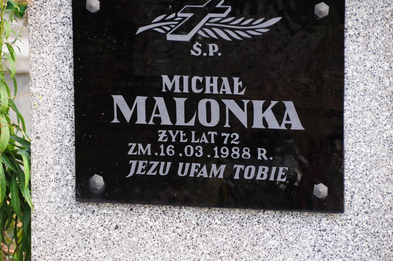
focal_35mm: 225
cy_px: 130
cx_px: 196
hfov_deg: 9.2
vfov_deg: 6.1
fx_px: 2453
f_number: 5.6
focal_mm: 150
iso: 250
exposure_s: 1/100
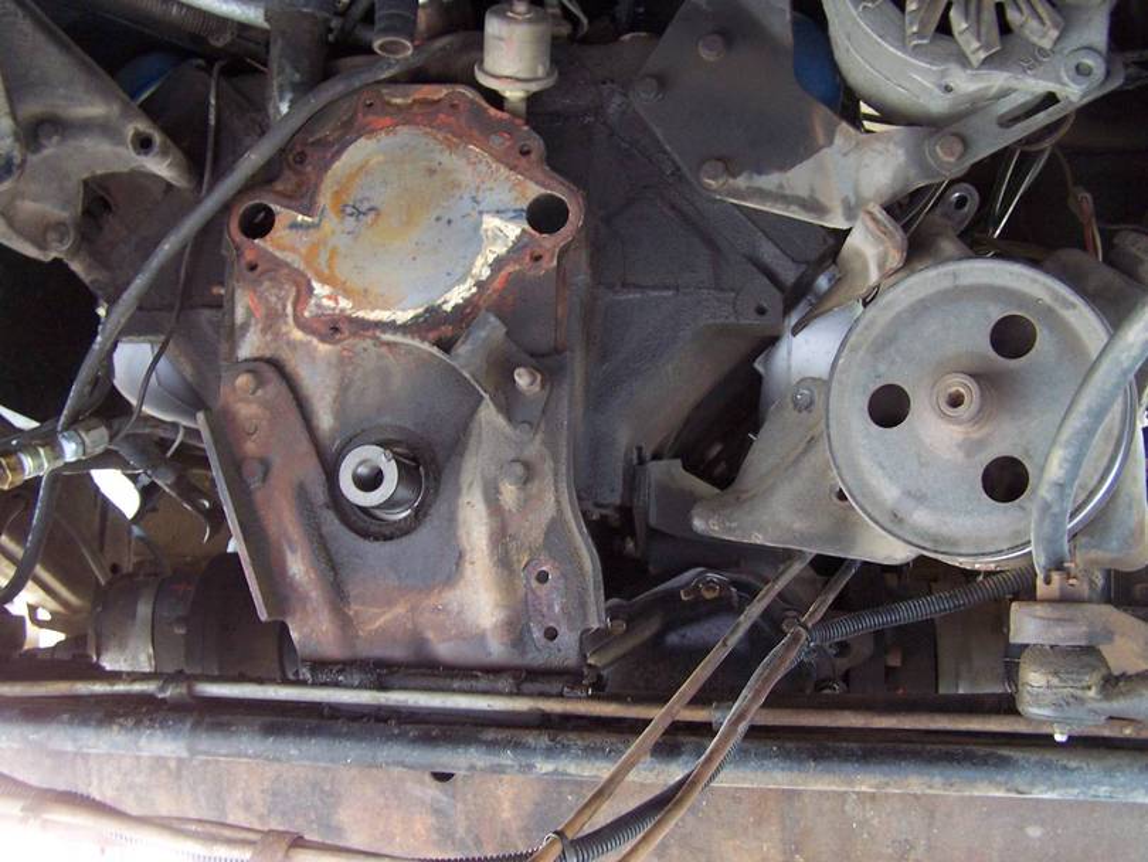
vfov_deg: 37.7
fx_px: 1261
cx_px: 574
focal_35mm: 38
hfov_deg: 49.0
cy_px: 431
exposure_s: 1/8
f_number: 2.8
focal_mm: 6.3
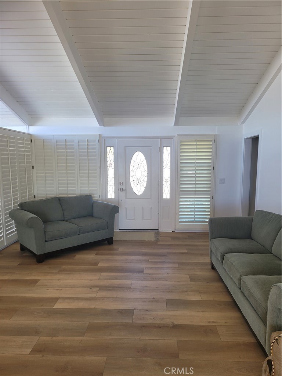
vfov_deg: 67.3
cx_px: 141
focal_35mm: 26
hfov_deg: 53.1
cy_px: 188
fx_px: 282
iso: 64
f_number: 1.8
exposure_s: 1/119
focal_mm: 5
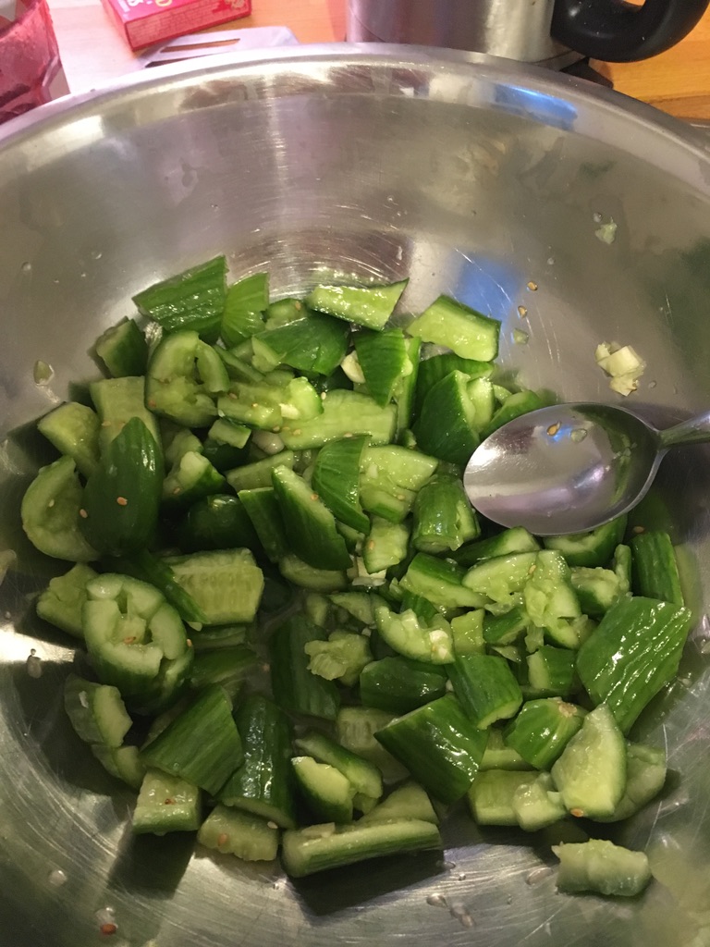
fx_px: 793
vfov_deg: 61.7
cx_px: 355
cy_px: 474
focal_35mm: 29
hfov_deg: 48.2
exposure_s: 1/15
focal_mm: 4.15
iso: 200
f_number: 2.2
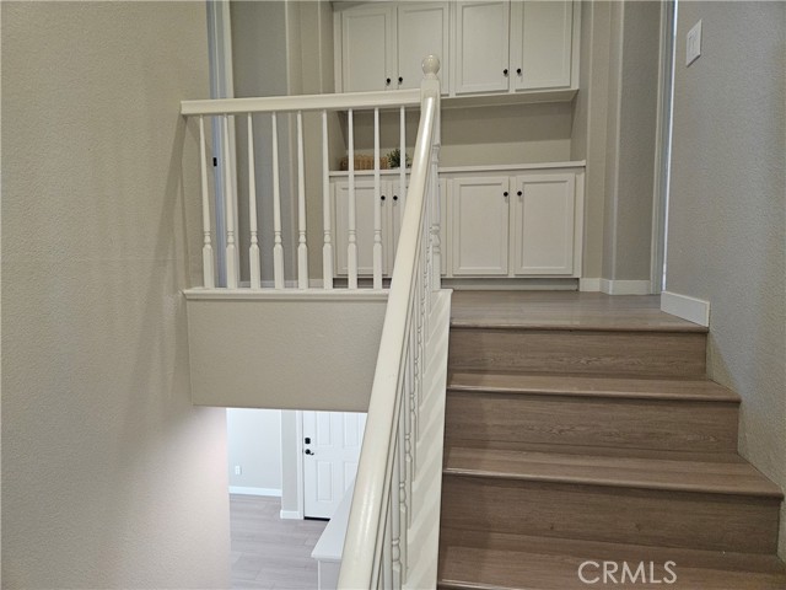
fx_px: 522
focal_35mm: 23
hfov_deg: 73.9
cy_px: 295
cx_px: 393
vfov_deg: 58.9
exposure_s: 1/40
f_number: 1.8
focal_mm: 5.4
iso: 100
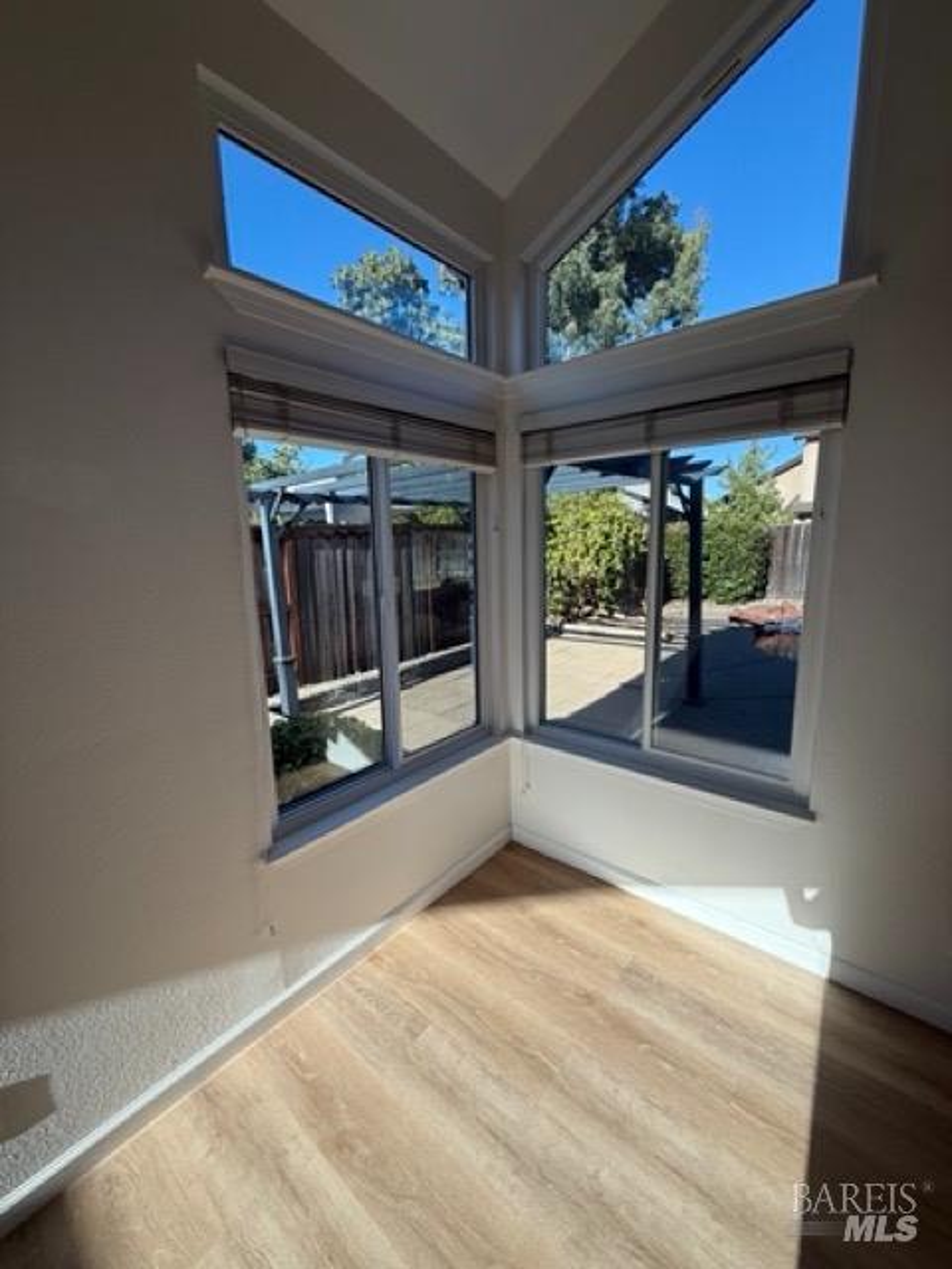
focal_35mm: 14
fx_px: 513
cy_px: 634
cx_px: 476
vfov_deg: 102.1
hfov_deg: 85.7
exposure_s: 1/545
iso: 50
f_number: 2.2
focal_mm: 2.22
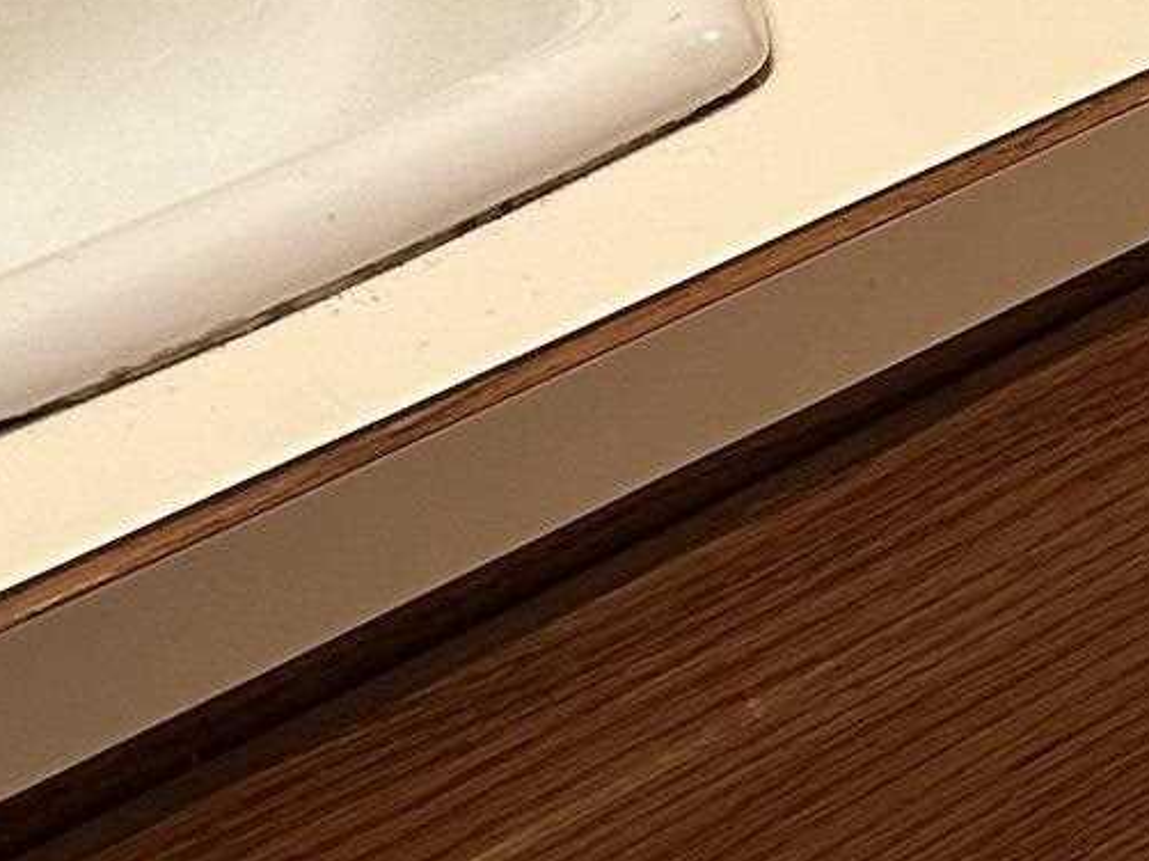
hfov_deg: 13.1
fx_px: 4877
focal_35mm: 147
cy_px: -895
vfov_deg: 9.4
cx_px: 1309
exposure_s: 1/60
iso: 200
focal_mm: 6.86
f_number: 1.78
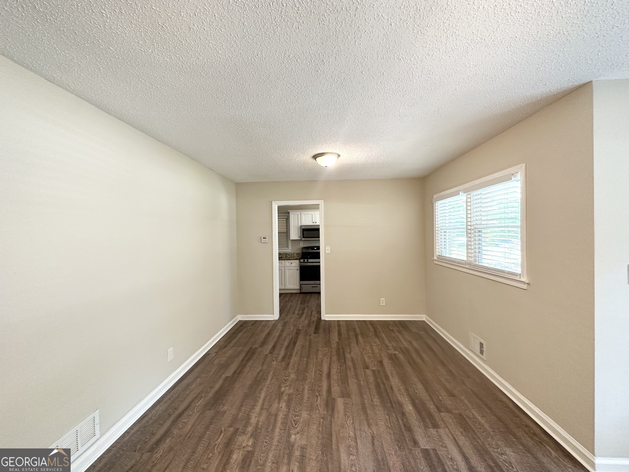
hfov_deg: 102.1
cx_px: 314
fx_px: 254
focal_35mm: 14
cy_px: 236
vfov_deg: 85.7
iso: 250
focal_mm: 2.22
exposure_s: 1/60
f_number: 2.2
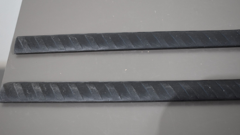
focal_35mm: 56
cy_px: 64
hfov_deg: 37.5
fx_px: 353
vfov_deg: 21.6
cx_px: 121
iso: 1100
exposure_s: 1/125
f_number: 4.5
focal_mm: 35
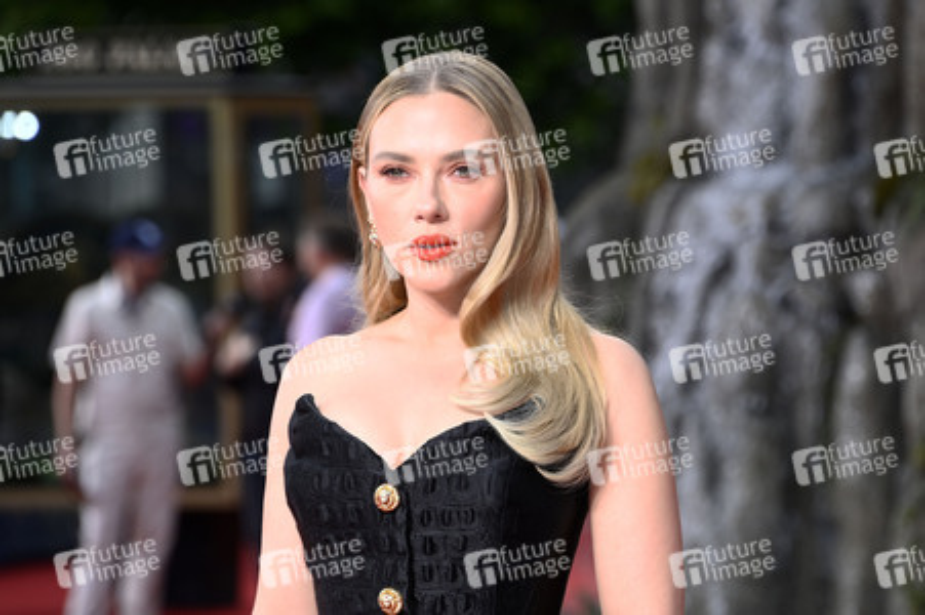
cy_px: 308
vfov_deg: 4.6
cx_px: 462
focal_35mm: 300
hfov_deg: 6.9
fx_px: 7702
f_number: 8
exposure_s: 1/200
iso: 640
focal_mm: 300
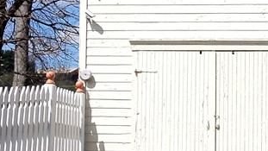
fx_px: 1222
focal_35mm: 172
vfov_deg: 7.0
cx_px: 327
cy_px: 135
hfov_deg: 12.2
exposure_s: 1/160
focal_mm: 8.7
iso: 64
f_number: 9.8
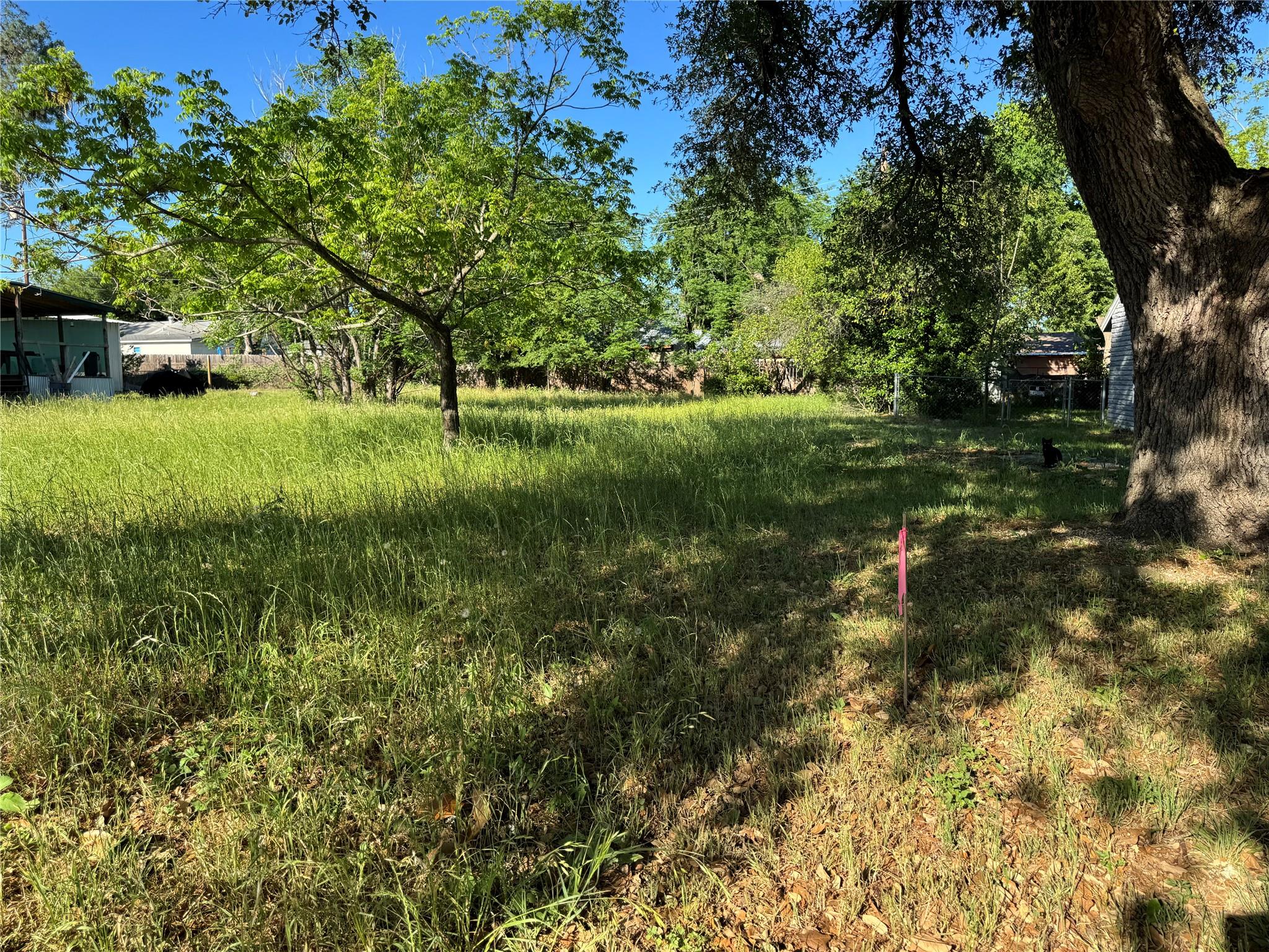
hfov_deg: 71.6
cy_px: 476
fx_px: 880
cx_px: 634
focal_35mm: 24
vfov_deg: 56.8
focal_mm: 6.76
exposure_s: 1/1339
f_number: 1.78
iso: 80
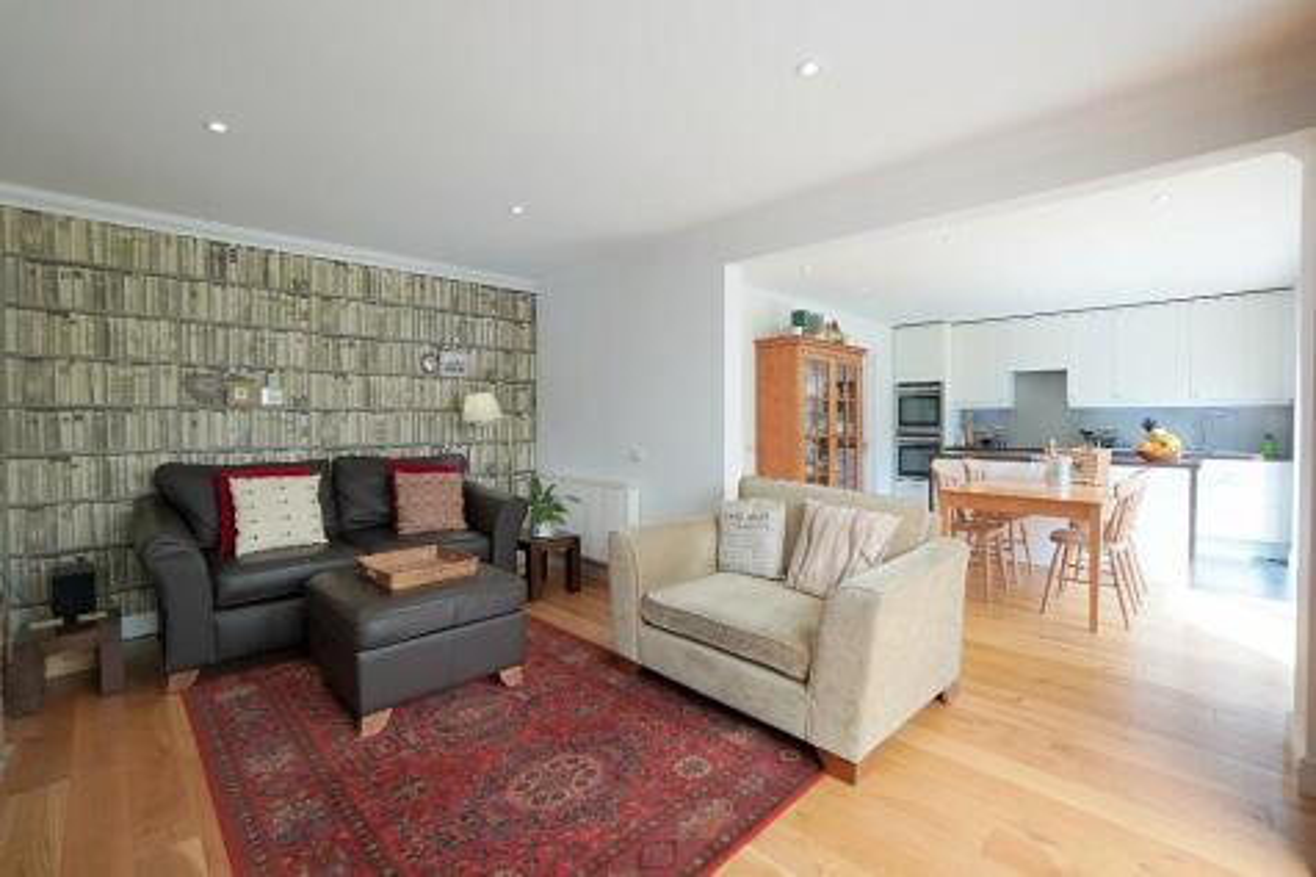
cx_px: 658
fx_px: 548
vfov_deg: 77.3
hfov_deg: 100.4
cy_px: 438
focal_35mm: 15
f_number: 4
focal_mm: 10
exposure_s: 1/160
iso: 400
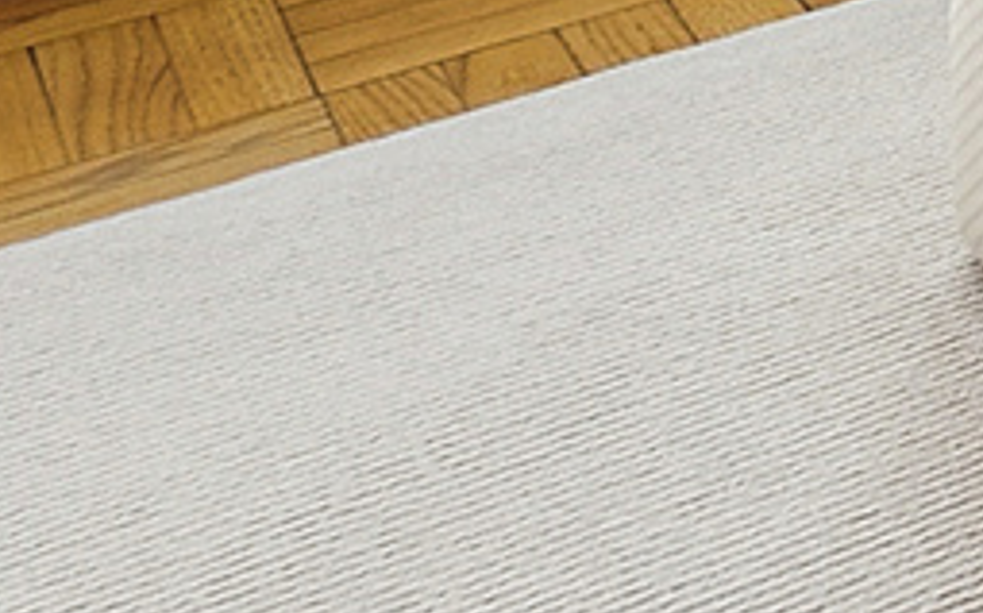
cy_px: -1544
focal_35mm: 128
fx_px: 3427
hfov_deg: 9.0
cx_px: 3616
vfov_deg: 7.9
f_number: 16
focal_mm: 16
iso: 1600
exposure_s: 1/13
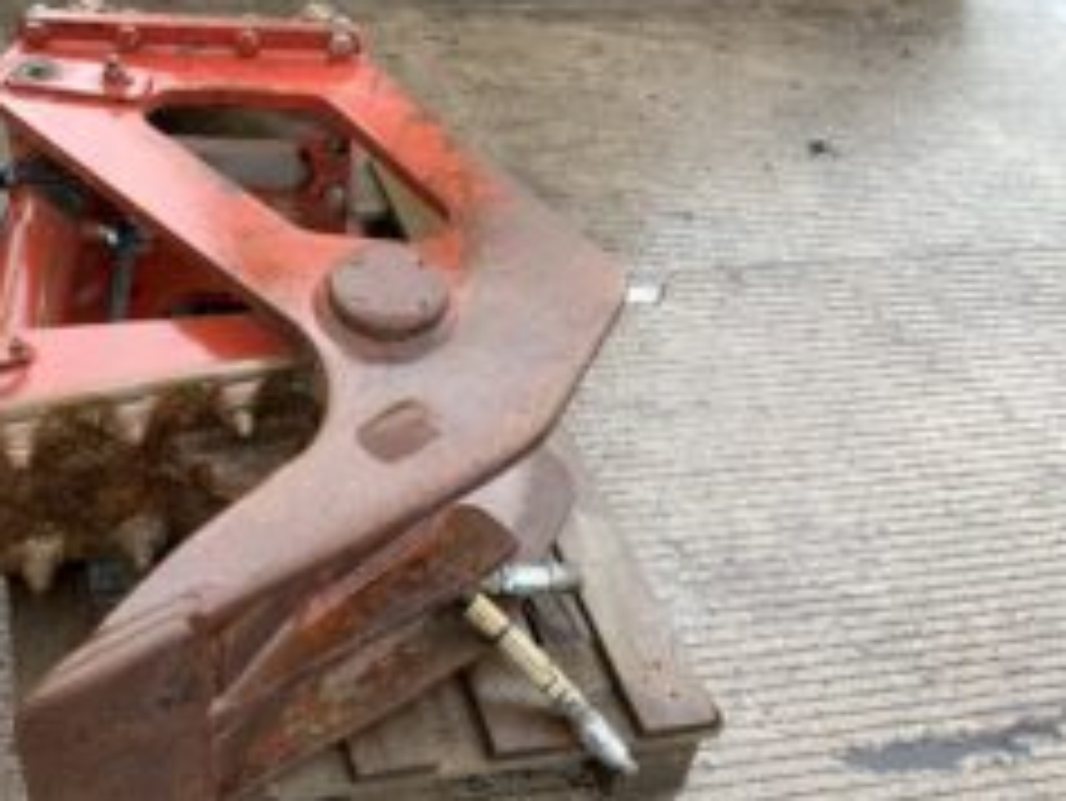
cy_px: 374
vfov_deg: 32.9
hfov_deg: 41.6
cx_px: 261
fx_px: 1356
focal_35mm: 44
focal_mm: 3
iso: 16
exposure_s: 1/365
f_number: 1.8
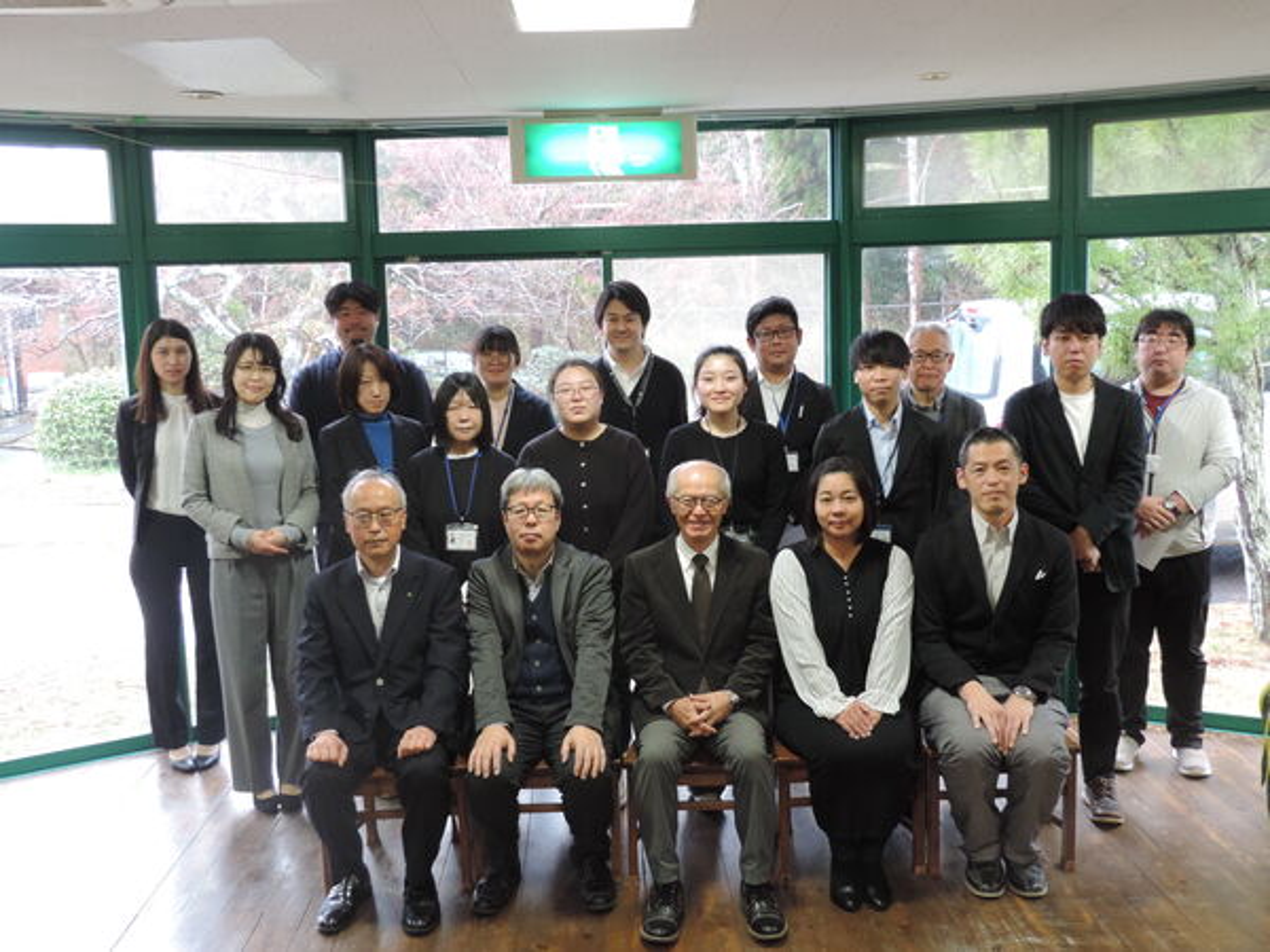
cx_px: 635
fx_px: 1284
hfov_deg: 52.6
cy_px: 476
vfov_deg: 40.7
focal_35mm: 35
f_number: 3.3
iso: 400
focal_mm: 6.2
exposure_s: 1/30
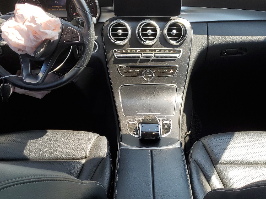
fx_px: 315
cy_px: 108
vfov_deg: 35.1
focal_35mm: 41
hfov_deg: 45.7
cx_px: 151
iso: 50
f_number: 1.5
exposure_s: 1/455
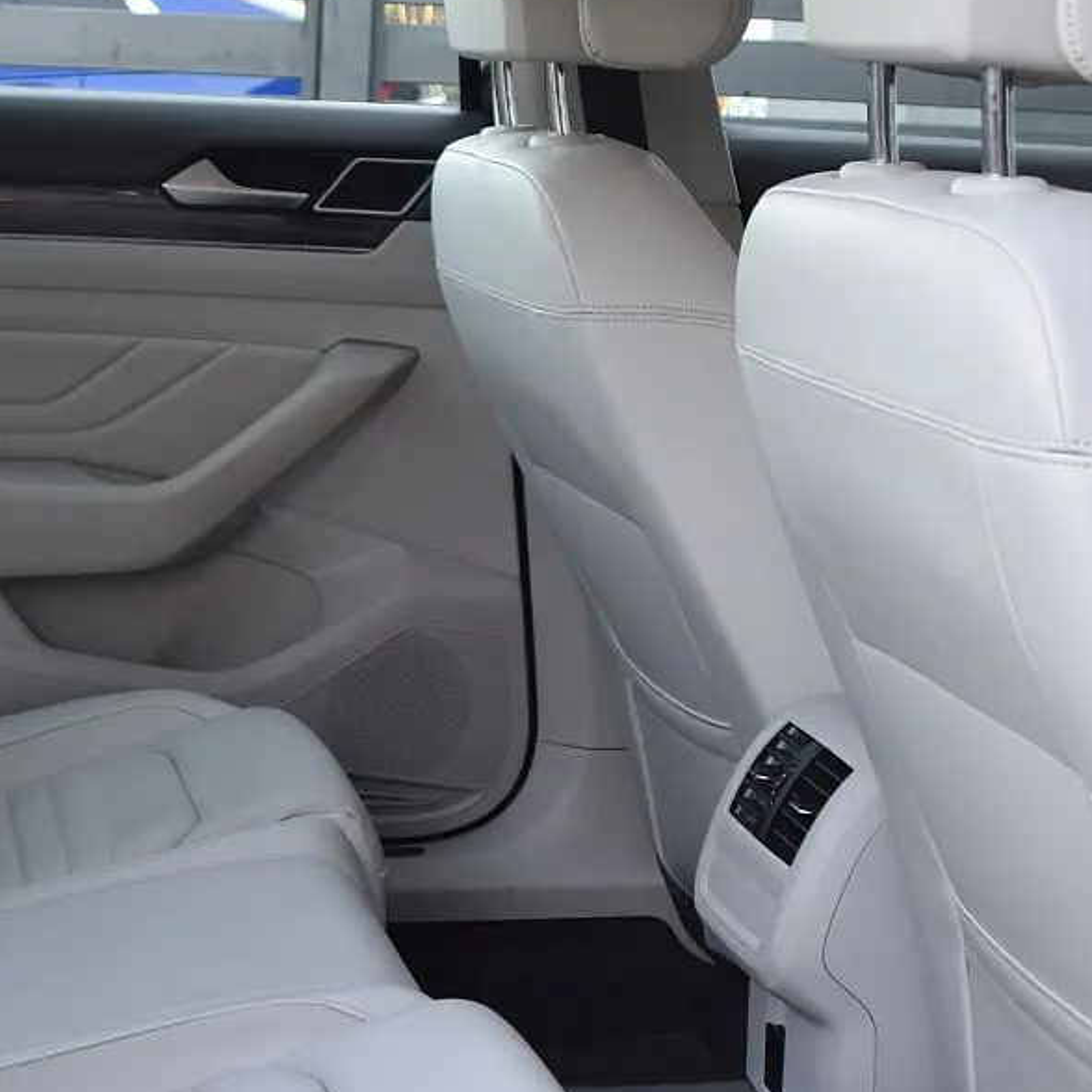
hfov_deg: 19.5
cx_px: 132
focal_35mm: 87
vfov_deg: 19.9
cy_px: 611
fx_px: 3119
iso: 320
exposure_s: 1/80
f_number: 4.5
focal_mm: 21
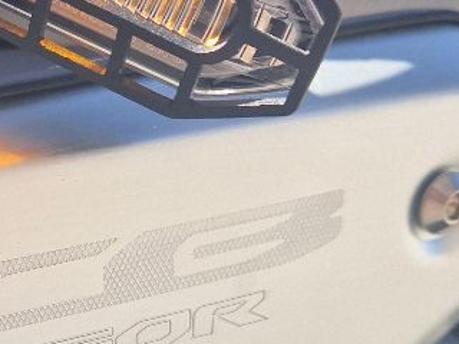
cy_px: 287
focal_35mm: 92
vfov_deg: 15.9
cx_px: 10
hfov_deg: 20.7
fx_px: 1220
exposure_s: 1/478
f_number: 1.8
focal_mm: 5.4
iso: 50
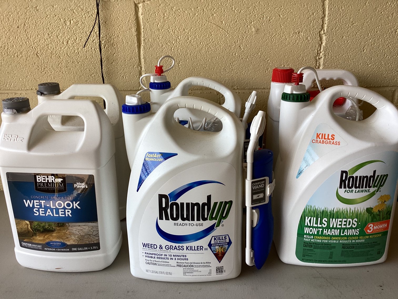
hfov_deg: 58.3
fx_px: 356
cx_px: 199
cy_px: 150
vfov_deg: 45.4
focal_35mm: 31
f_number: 2.4
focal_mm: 3.3
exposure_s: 1/248
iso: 25
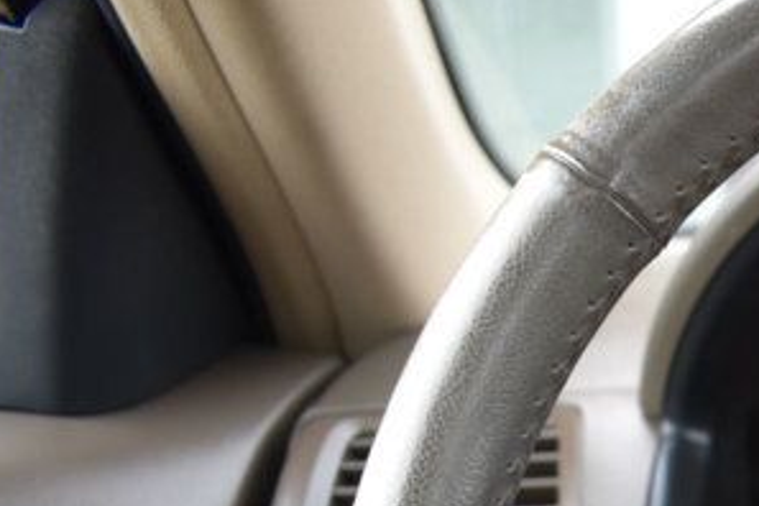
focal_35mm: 93
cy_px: 777
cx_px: 1283
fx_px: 1961
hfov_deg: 18.2
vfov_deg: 13.7
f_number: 4.5
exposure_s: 1/80
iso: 400
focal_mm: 18
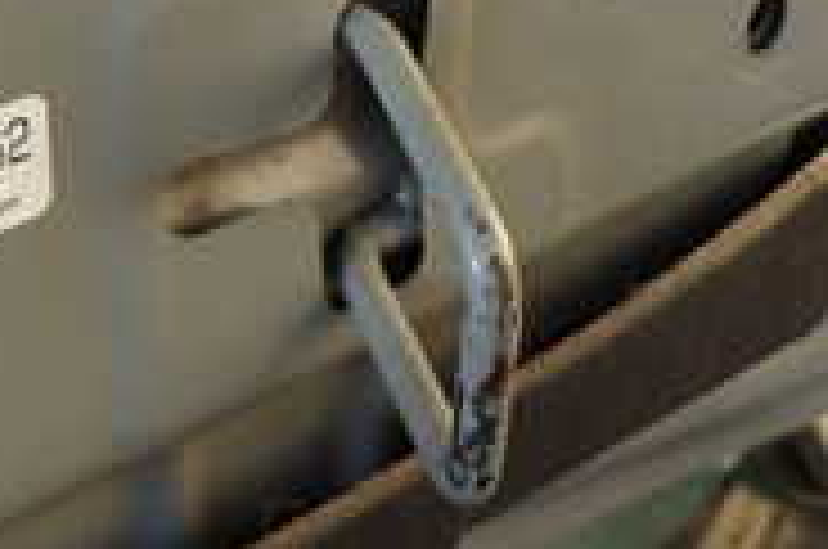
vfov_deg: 15.2
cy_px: -198
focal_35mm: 85
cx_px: -122
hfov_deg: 22.4
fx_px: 1952
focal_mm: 4.5
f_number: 2
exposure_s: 1/125
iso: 100
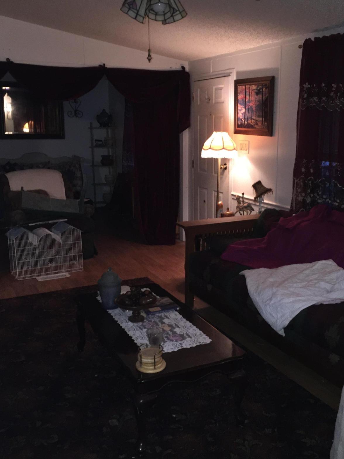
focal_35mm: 37
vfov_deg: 50.1
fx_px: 490
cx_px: 177
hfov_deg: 38.7
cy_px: 227
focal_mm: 4.15
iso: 160
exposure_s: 1/16
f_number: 2.2
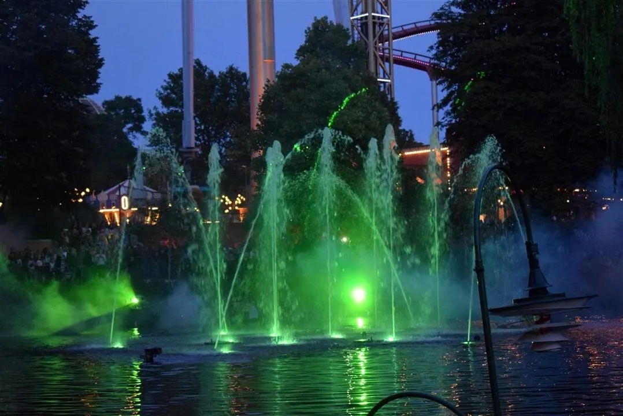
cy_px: 208
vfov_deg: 18.2
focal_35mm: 75
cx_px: 312
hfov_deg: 27.0
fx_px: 1299
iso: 3600
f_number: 5.6
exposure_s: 1/60
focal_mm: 50
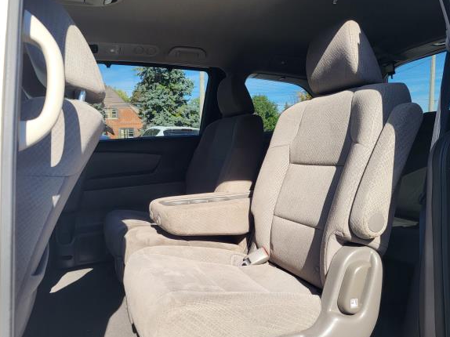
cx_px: 219
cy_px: 179
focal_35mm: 29
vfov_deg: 48.2
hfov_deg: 61.7
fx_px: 377
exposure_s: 1/992
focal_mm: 5.4
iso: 40
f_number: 1.8
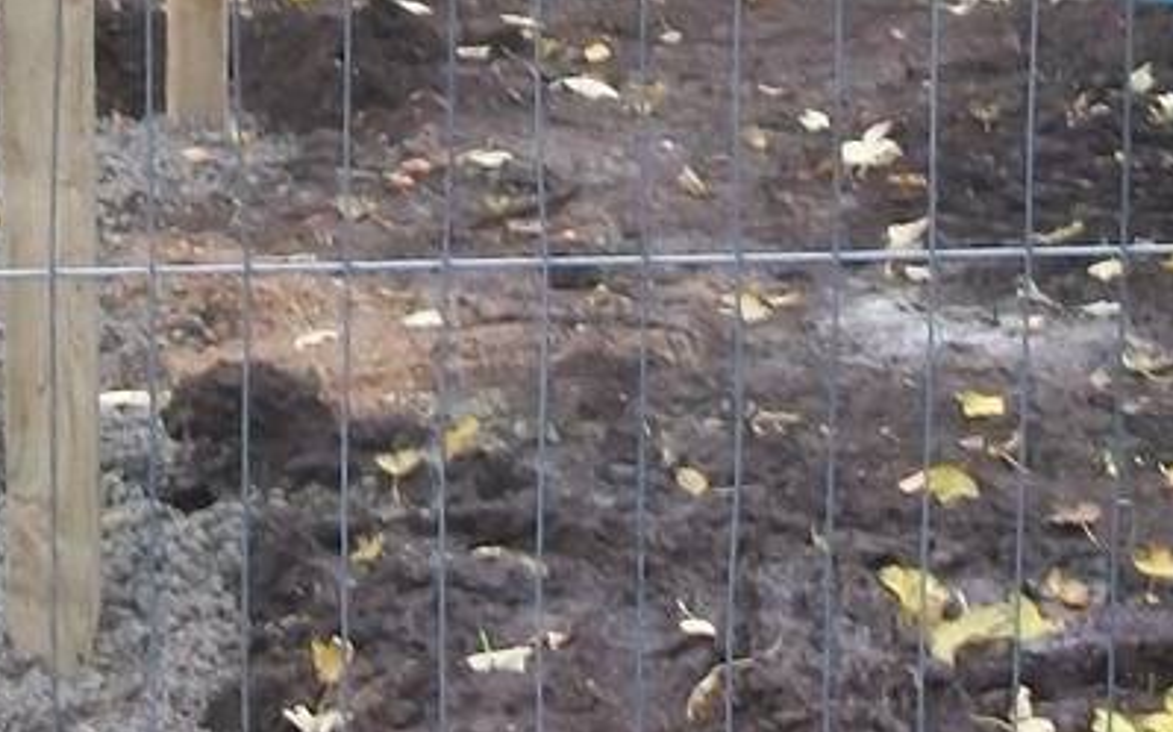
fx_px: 4346
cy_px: -456
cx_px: 617
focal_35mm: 136
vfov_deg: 9.3
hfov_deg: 15.4
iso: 160
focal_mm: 5.7
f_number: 2.9
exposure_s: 1/25
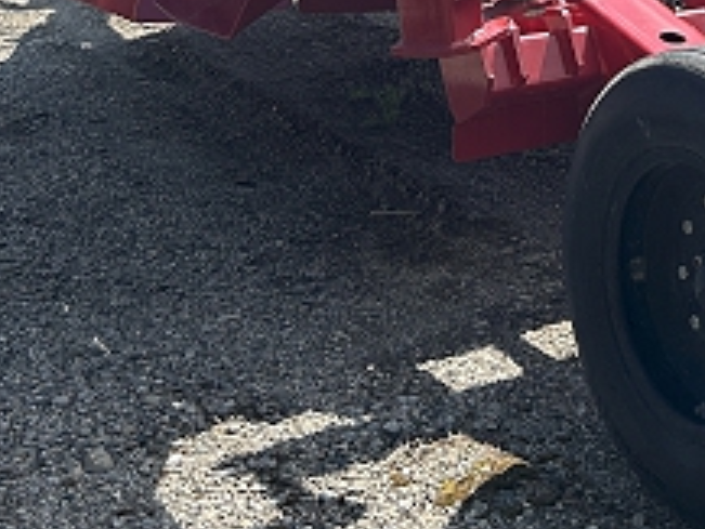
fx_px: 1956
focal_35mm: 96
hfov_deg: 19.7
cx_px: 747
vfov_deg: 14.3
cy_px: -292
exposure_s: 1/1575
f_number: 1.5
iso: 50
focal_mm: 5.7
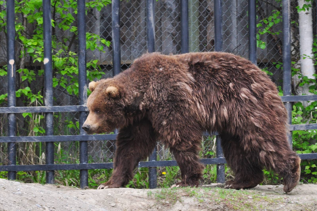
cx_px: 158
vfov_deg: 3.4
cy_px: 106
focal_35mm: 405
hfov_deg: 5.1
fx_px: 3562
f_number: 9
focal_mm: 270
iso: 400
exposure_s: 1/125
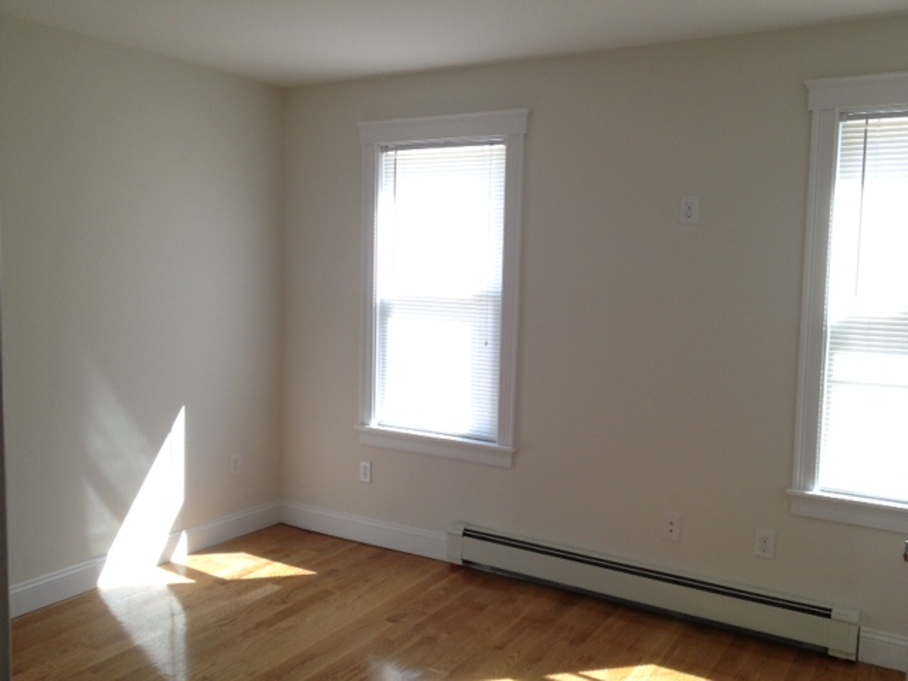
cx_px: 454
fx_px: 918
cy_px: 340
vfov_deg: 40.7
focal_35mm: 35
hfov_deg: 52.6
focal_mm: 4.28
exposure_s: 1/120
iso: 100
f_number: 2.4
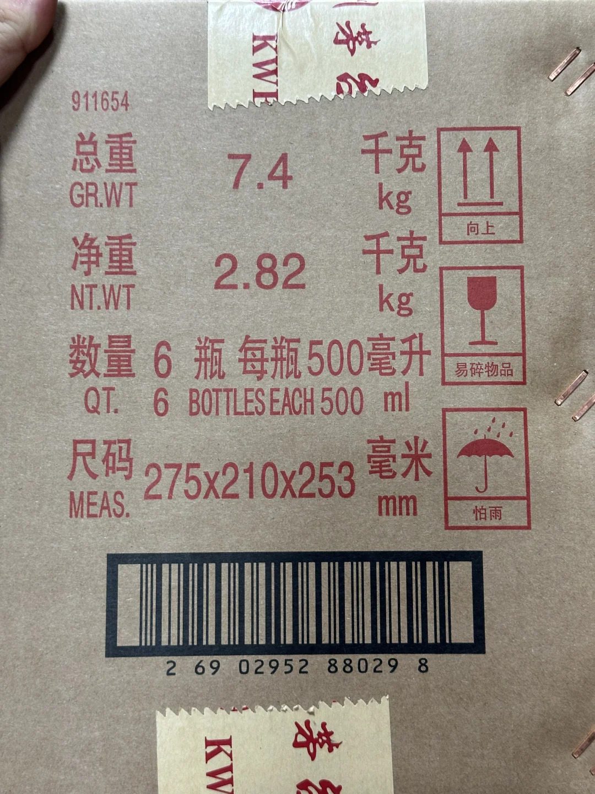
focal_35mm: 48
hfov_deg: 30.3
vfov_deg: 39.7
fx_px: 1100
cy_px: 397
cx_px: 298
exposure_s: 1/50
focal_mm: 6.86
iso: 100
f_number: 1.78
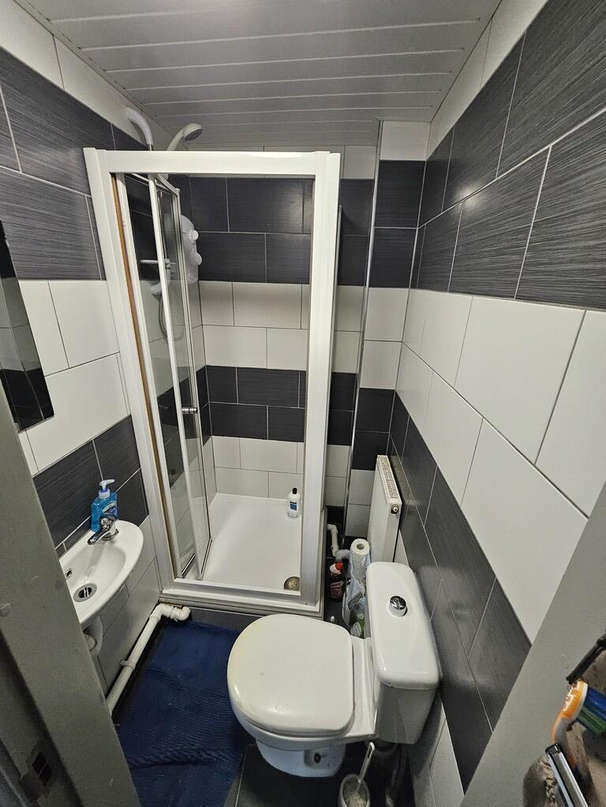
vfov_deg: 106.2
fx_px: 303
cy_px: 404
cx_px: 303
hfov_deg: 89.9
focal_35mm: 13
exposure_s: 1/50
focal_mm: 1.7
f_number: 2.2
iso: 400
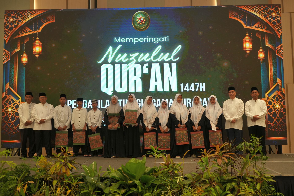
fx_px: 245
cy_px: 98
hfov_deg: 61.9
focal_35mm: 30
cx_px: 147
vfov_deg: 43.6
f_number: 4
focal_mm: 30
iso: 1600
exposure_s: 1/160
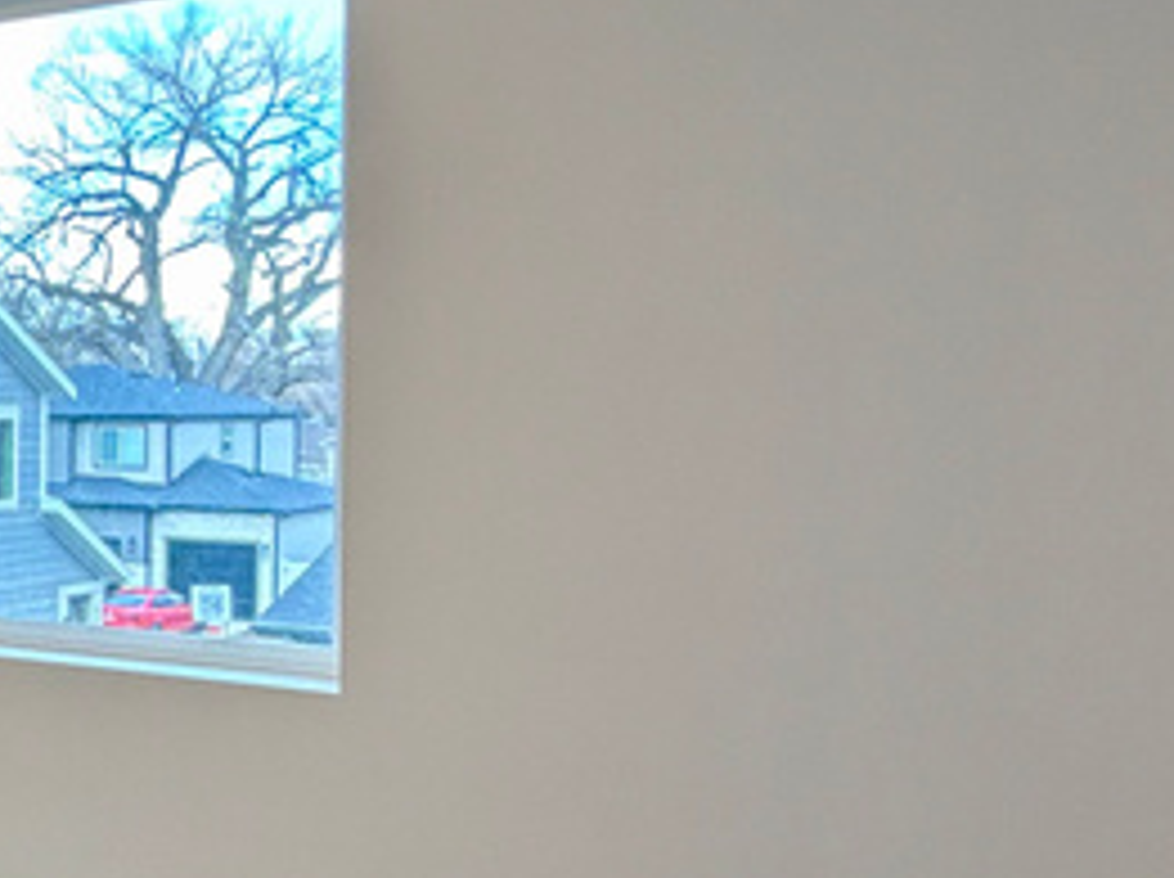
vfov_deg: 26.5
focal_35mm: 55
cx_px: -616
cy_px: 477
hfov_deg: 25.6
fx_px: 1863
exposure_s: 1/40
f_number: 2.2
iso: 50
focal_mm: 2.22
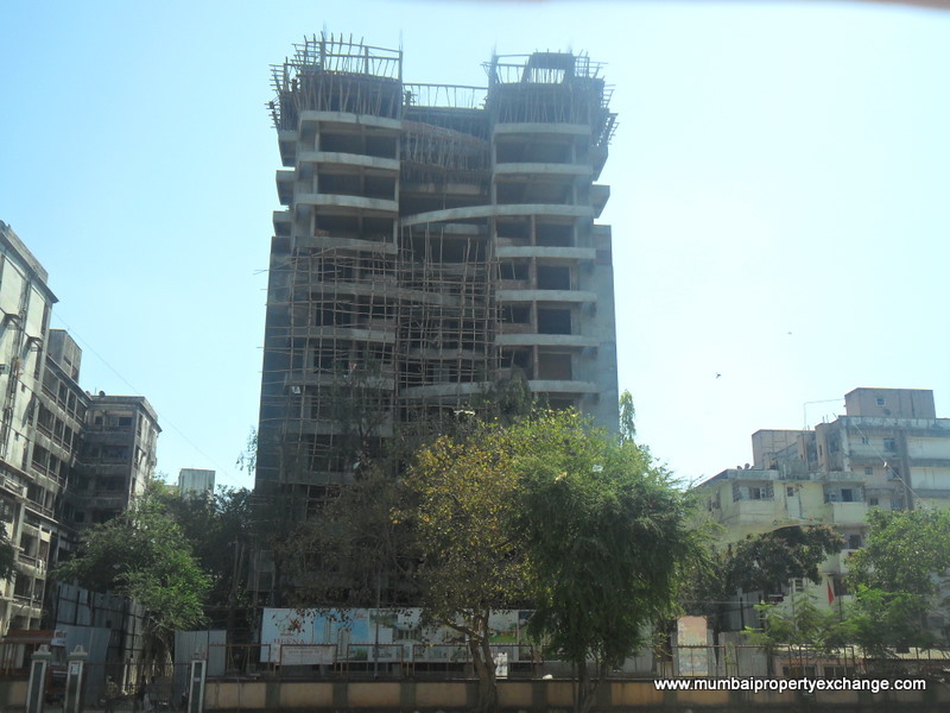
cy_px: 356
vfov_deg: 38.7
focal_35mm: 37
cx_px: 475
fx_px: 1015
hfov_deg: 50.1
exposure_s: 1/750
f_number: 4
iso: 100
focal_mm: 6.6
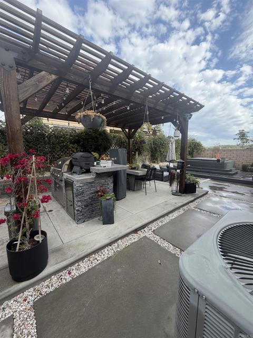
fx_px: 136
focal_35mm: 14
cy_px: 169
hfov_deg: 85.7
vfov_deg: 102.1
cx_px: 126
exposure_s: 1/549
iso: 40
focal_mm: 2.22
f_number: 2.2
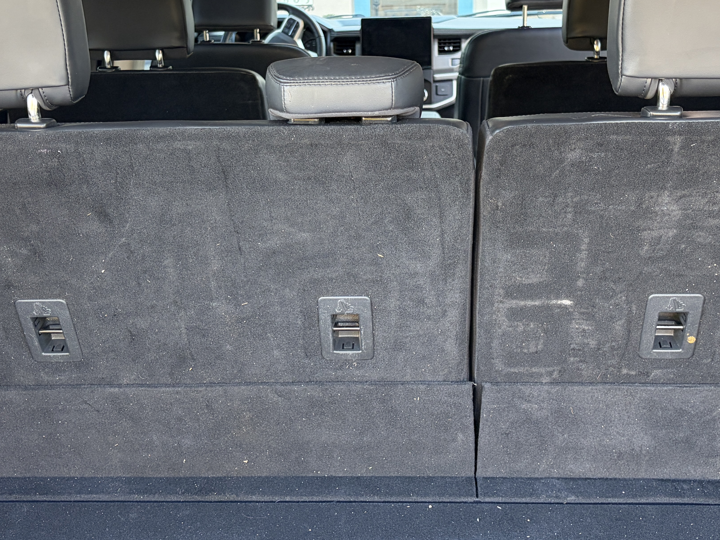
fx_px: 957
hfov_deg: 41.2
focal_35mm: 46
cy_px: 201
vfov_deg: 31.4
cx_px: 364
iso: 125
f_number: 1.6
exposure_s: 1/60
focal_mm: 5.96
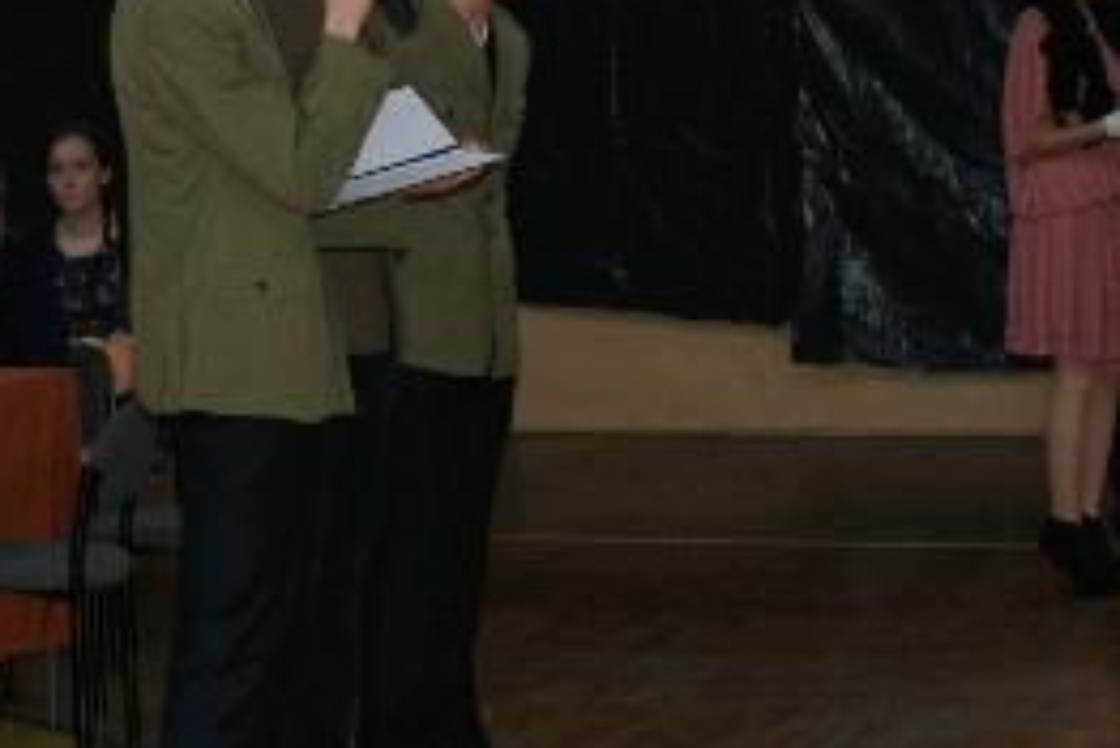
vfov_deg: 12.5
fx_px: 3424
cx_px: 218
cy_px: 276
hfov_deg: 18.4
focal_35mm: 110
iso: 400
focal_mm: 30
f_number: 5
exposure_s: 1/60
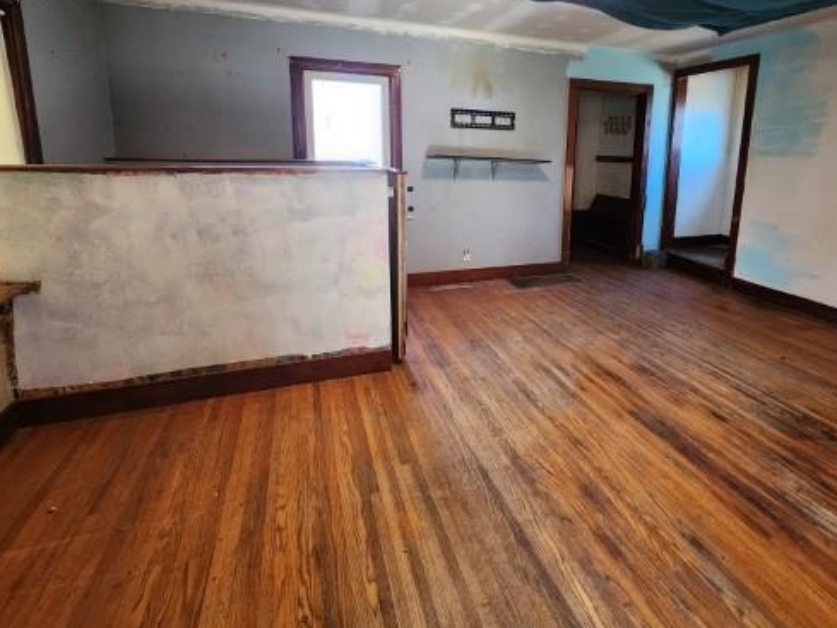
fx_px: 411
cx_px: 476
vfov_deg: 73.2
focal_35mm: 17
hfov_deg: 90.5
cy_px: 226
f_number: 2.2
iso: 320
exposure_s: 1/60
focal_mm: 2.2
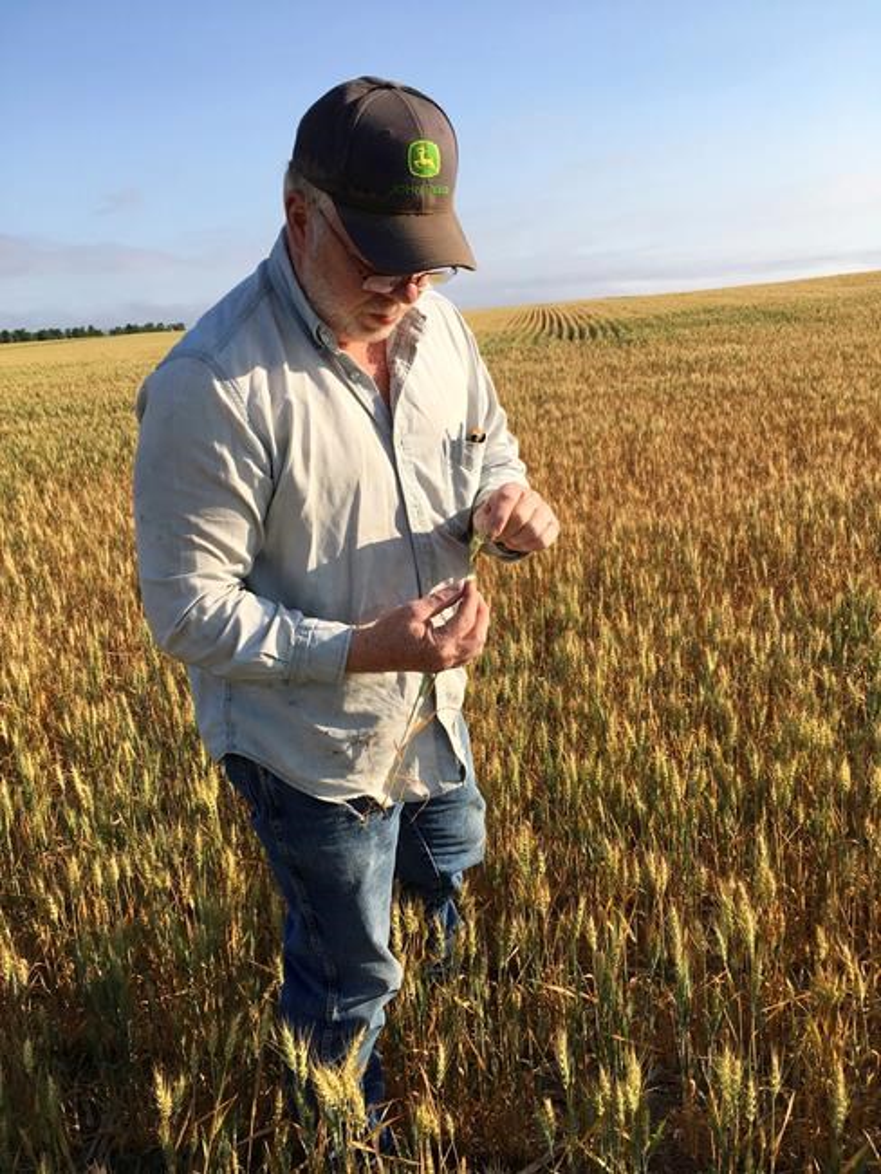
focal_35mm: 29
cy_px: 587
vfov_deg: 61.6
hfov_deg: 48.3
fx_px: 983
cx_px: 440
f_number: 2.2
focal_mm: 4.15
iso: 25
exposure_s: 1/1479
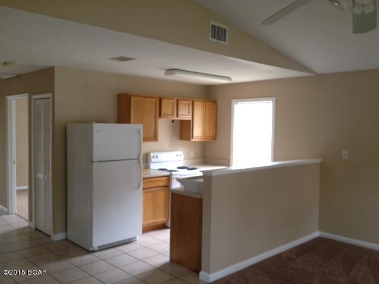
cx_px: 190
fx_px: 383
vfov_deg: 40.7
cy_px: 142
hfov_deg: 52.6
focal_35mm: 35
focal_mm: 4.28
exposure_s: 1/20
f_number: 2.4
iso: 125
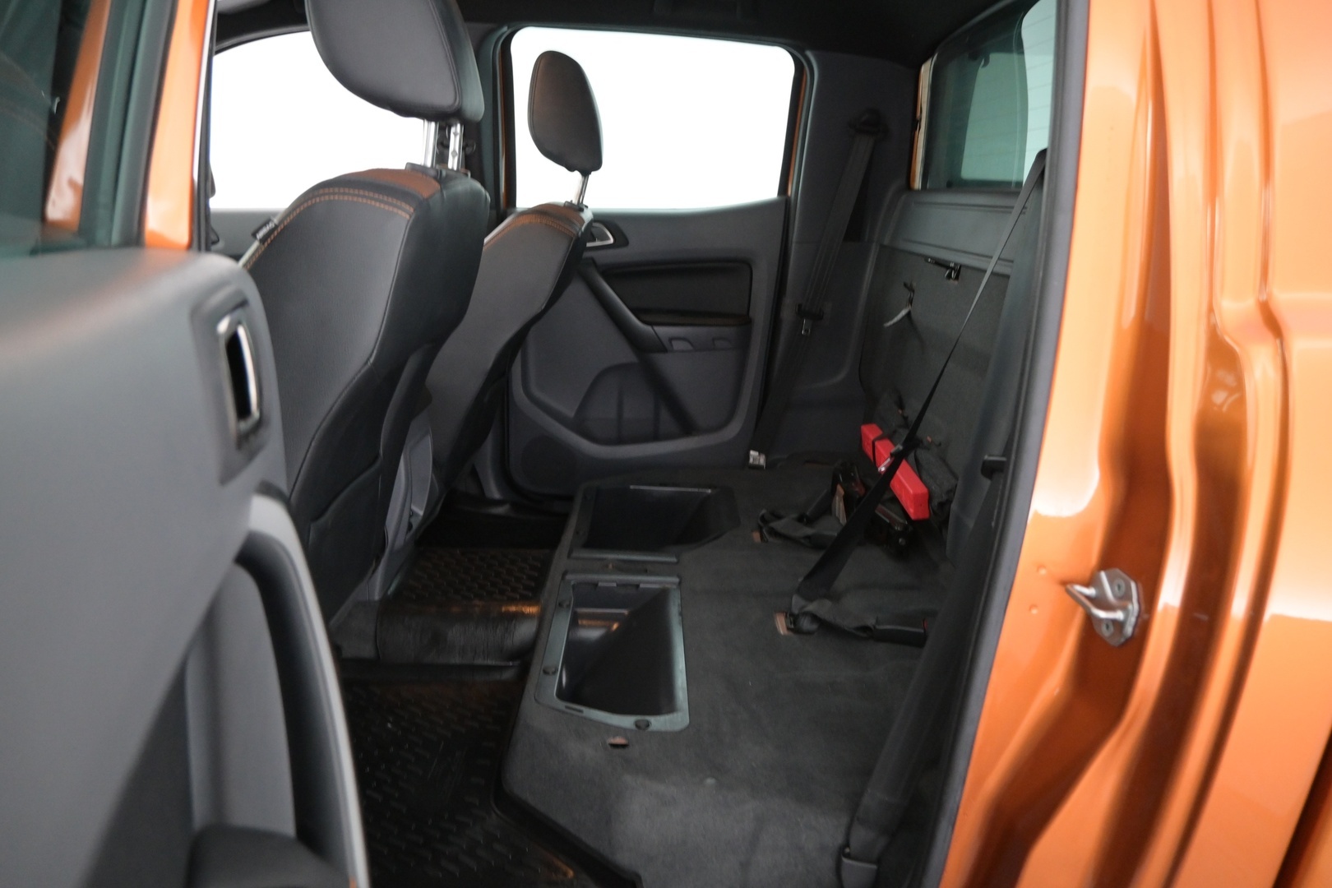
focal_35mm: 24
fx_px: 888
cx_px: 666
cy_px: 444
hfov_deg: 73.7
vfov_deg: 53.1
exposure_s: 1/30
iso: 2500
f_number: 3.5
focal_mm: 16
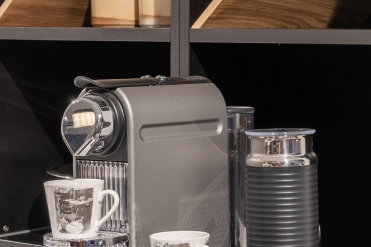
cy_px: 73
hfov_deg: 16.4
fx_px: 1287
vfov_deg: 10.9
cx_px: 184
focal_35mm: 125
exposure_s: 1/60
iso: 400
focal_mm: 38
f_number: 8
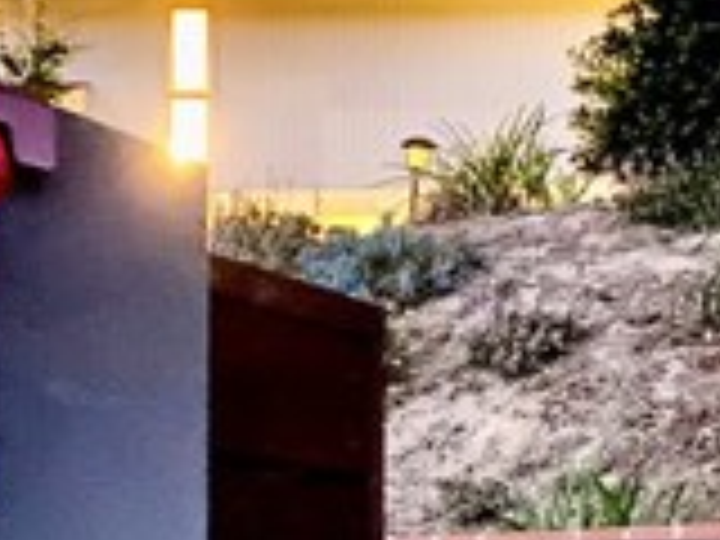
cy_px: 585
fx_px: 2163
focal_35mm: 104
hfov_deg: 18.8
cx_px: 230
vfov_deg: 13.9
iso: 800
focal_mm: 4.25
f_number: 1.8
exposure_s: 1/4
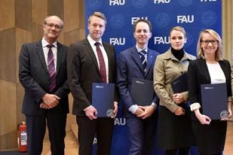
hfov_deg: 35.1
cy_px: 73
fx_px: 362
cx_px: 164
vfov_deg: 24.2
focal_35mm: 56
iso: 3200
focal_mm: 36
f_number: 5.6
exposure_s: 1/30
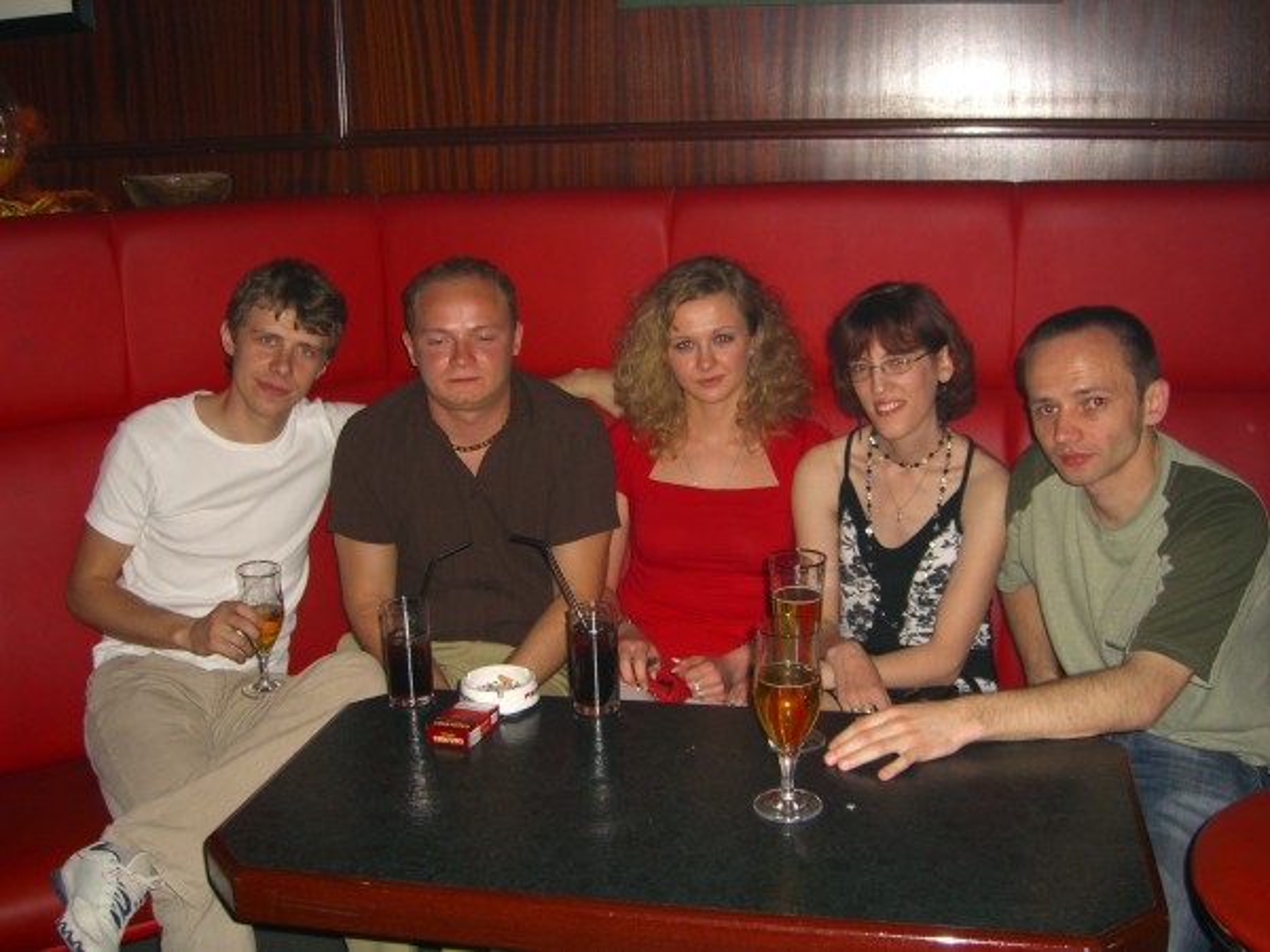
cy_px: 476
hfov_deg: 49.0
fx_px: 1394
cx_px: 635
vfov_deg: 37.7
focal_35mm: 38
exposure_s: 1/60
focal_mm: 7.9
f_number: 2.8
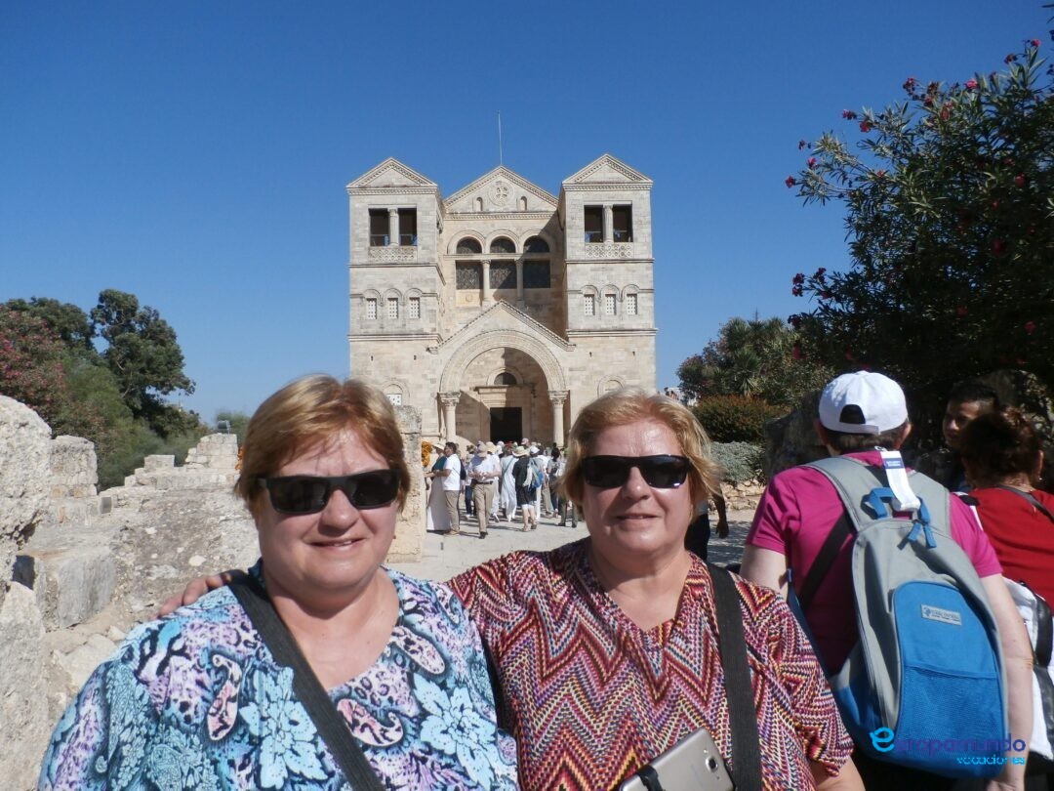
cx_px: 527
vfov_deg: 54.9
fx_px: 761
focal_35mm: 25
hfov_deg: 69.4
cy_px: 396
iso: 100
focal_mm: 4.5
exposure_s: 1/320
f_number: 8.7
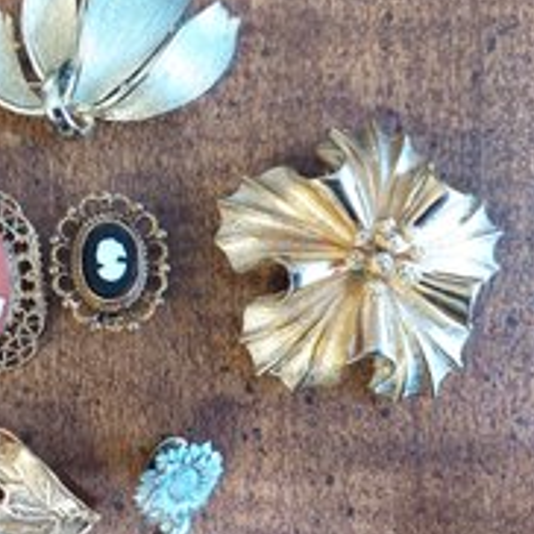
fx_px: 698
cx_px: 60
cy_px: 289
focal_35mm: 40
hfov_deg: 39.1
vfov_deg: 41.8
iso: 320
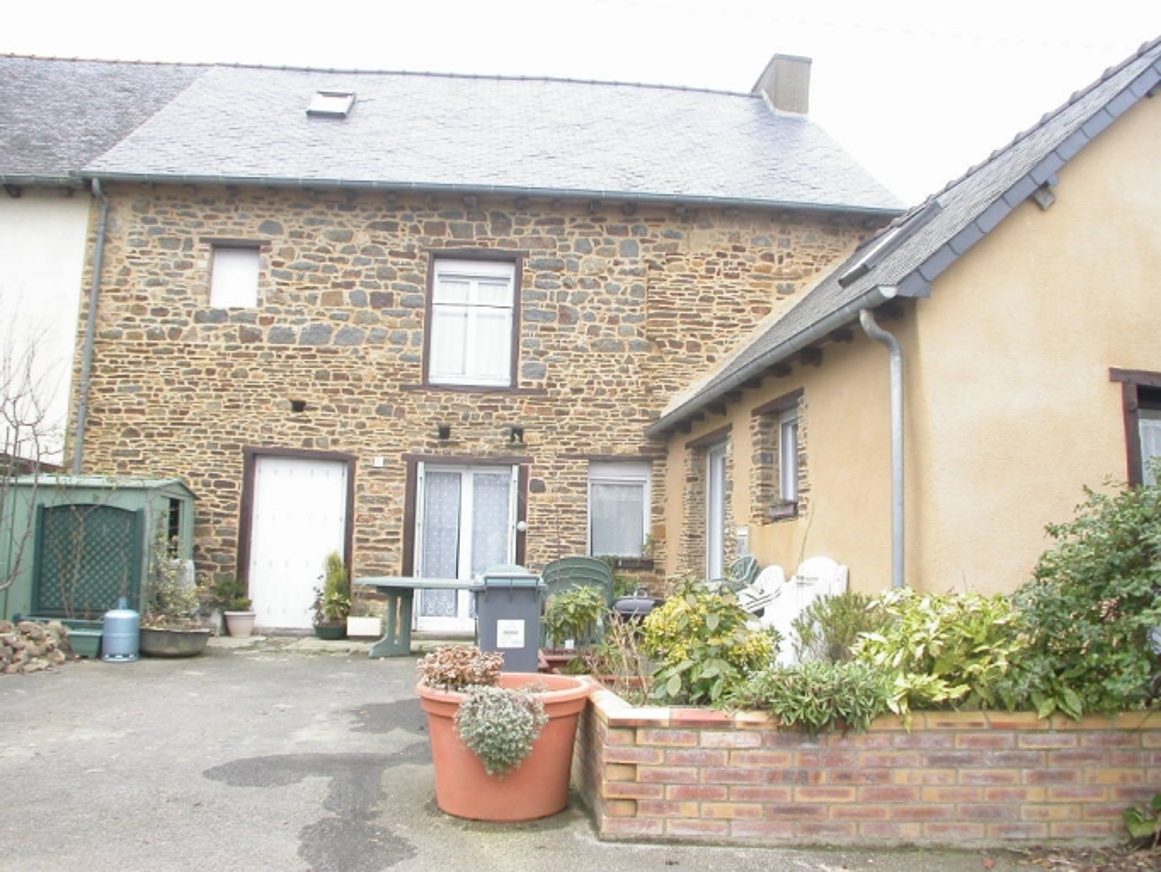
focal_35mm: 42
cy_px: 436
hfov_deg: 44.8
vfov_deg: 34.4
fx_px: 1409
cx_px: 580
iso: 100
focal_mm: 8.7
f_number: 3.4
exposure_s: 1/65.5
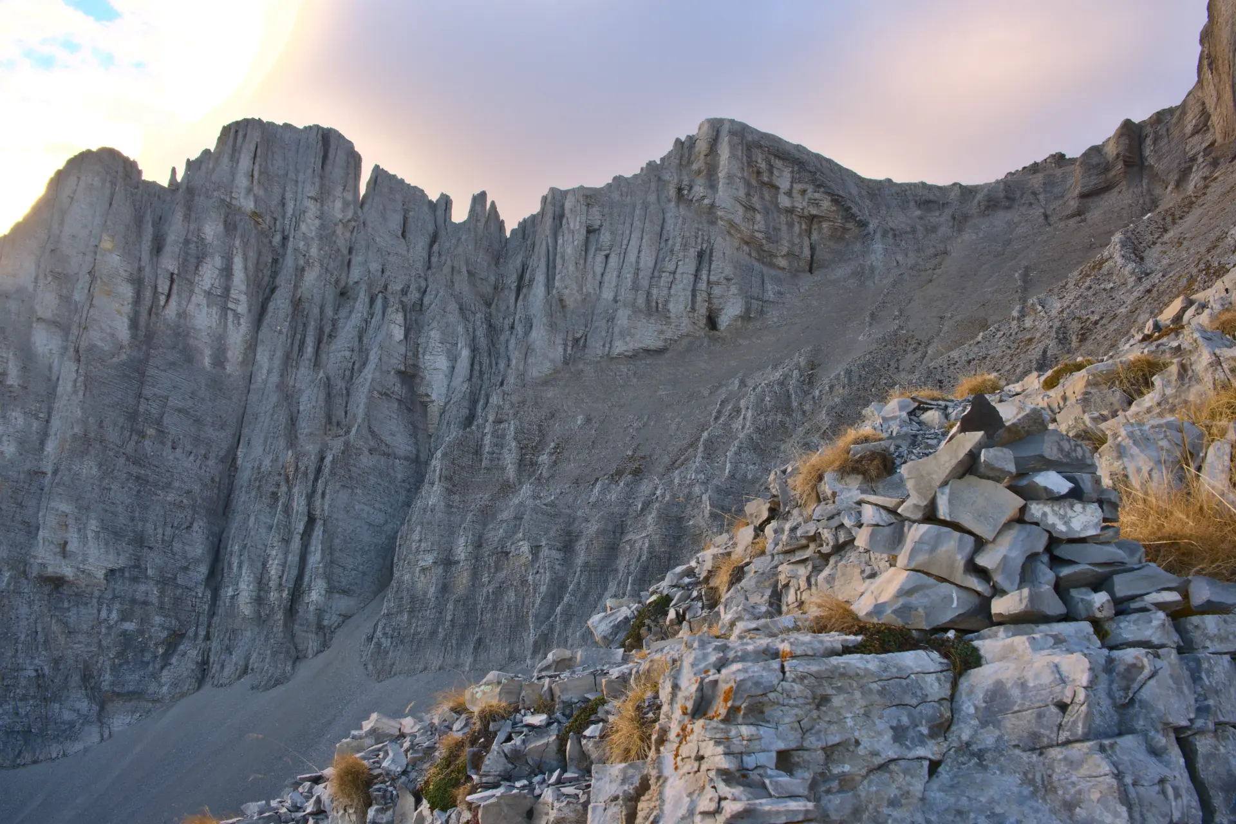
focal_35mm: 27
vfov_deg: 47.9
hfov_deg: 67.4
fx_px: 927
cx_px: 618
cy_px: 412
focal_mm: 18
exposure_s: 1/30
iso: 160
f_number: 16
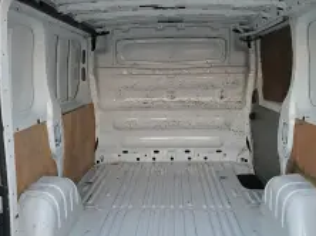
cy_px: 146
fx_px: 356
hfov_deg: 47.9
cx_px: 162
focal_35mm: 39
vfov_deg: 36.6
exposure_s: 1/100
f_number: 1.8
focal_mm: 5
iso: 80
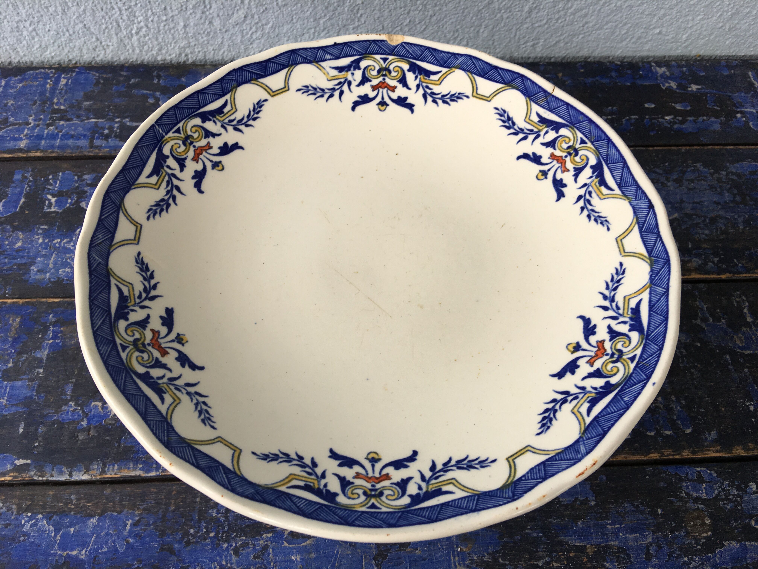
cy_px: 284
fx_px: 635
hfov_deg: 61.7
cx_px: 379
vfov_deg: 48.2
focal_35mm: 29
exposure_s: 1/50
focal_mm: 4.15
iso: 32
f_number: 2.2
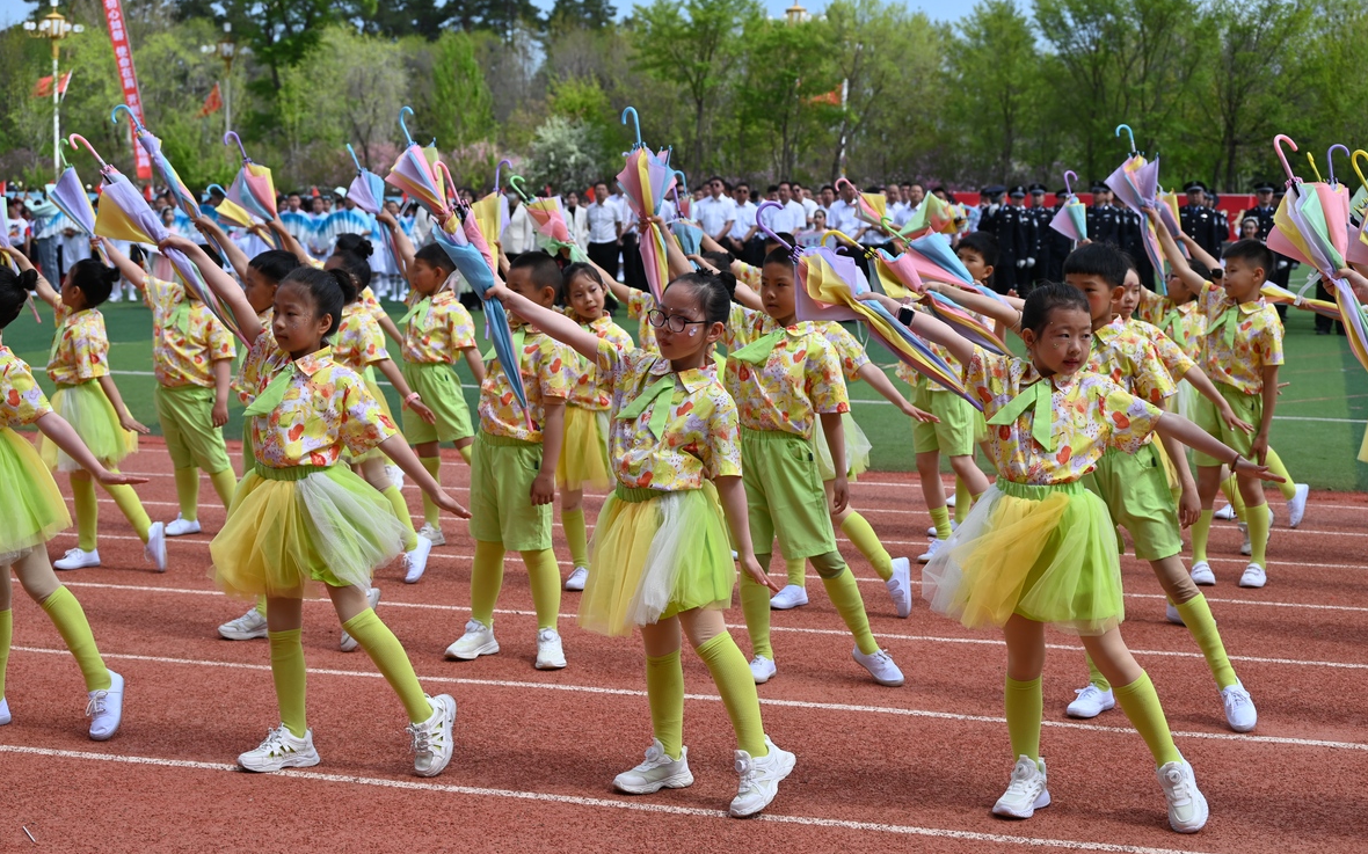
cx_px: 684
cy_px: 449
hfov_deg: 36.3
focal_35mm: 56
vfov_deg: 23.1
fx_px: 2087
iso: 100
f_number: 7.1
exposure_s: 1/400
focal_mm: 54
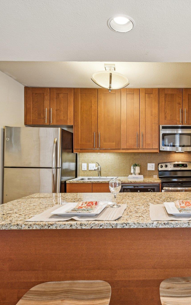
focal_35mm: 23
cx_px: 146
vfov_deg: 77.1
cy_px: 153
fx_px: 191
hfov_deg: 50.5
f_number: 8
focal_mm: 10
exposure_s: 1/5
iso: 400
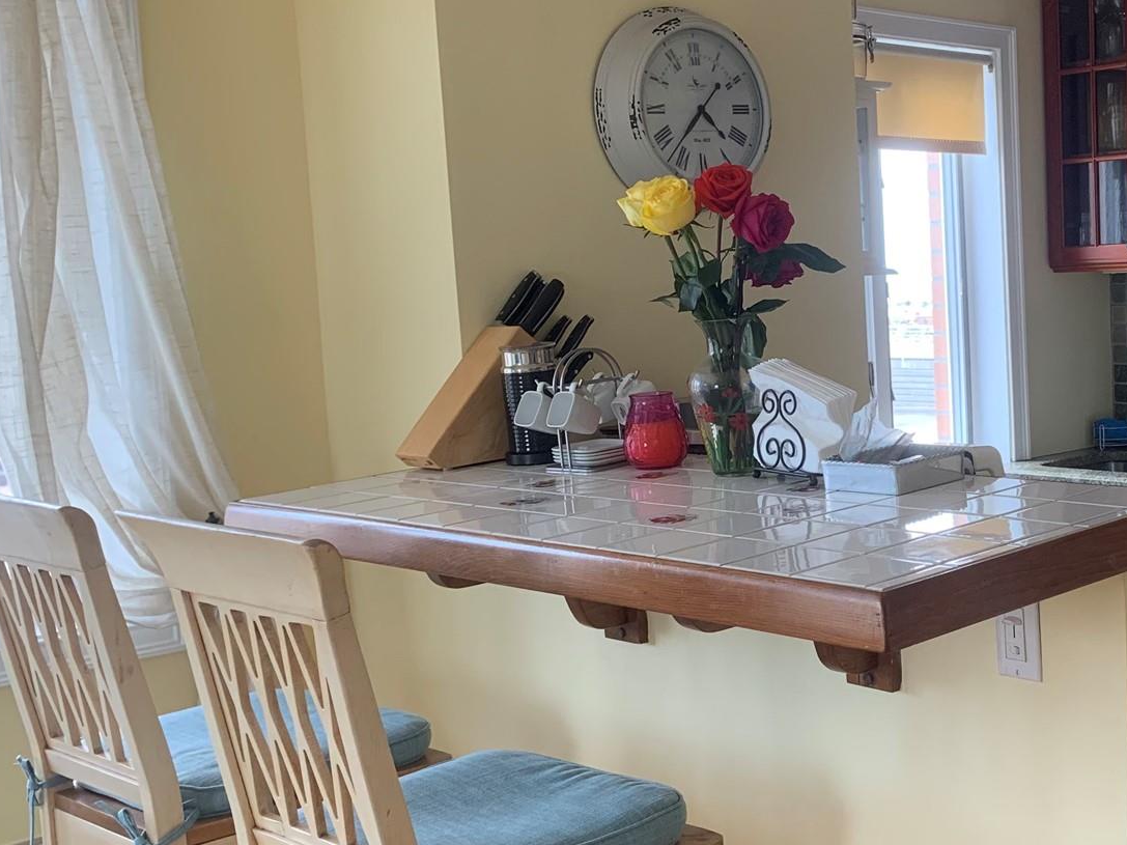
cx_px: 967
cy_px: 447
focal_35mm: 49
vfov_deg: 29.7
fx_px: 1595
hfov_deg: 36.9
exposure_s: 1/88
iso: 100
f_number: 1.8
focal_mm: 4.25
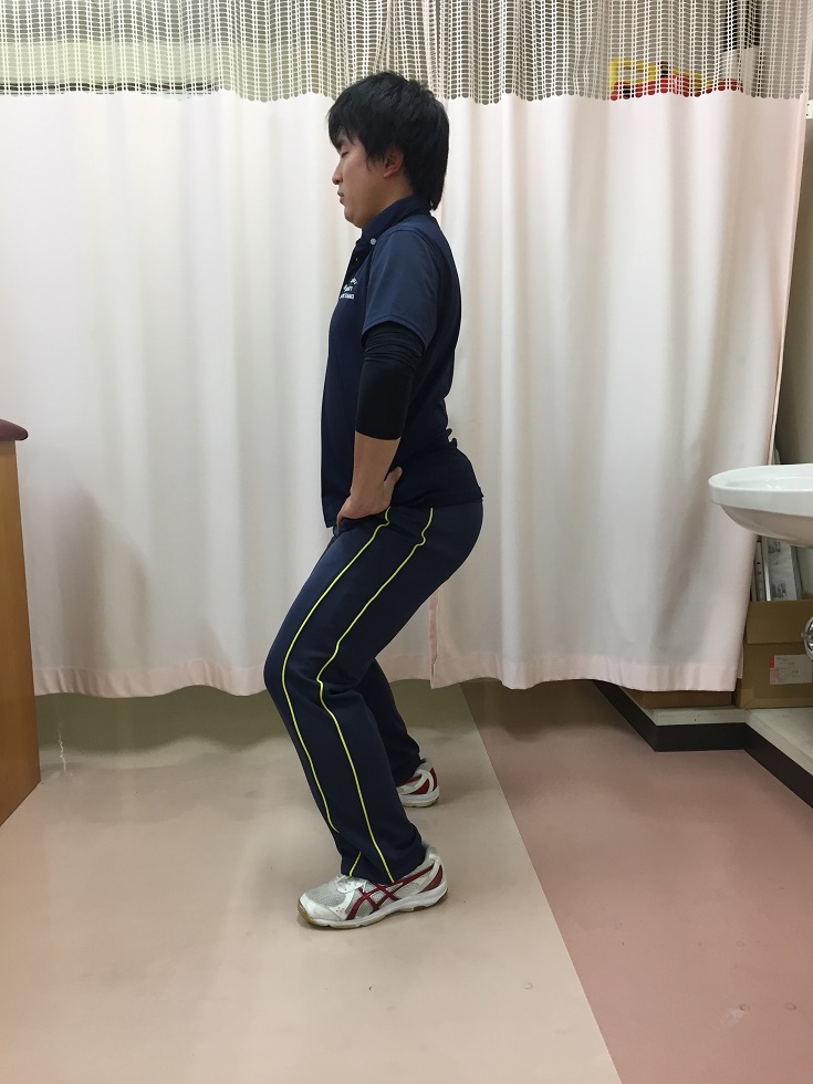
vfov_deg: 61.7
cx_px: 406
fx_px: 908
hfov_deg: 48.2
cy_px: 542
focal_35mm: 29
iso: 32
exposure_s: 1/30
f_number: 2.2
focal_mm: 4.15
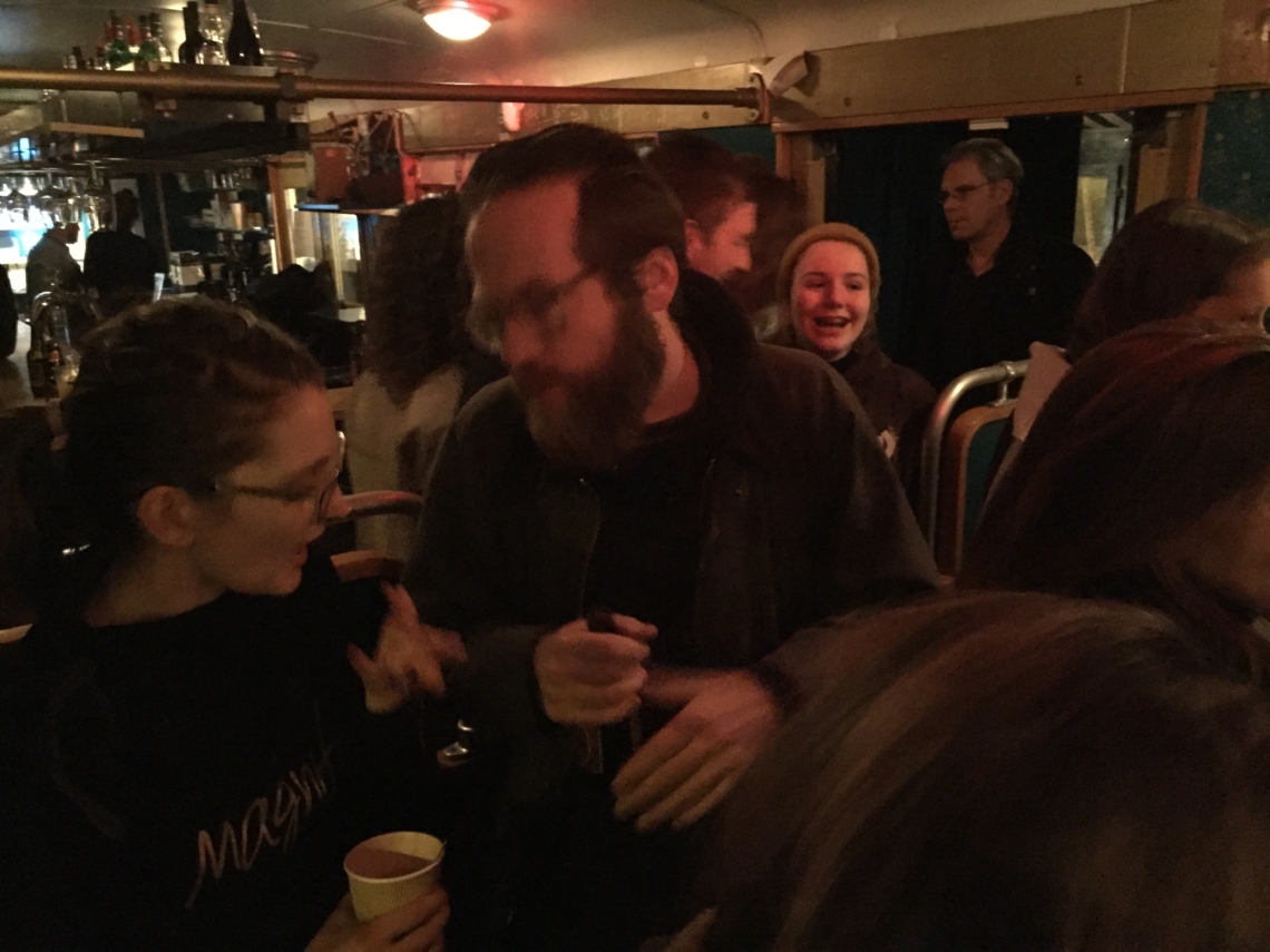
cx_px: 635
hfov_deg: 61.7
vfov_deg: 48.2
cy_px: 476
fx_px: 1064
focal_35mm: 29
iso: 2000
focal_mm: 4.15
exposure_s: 1/17
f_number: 2.2
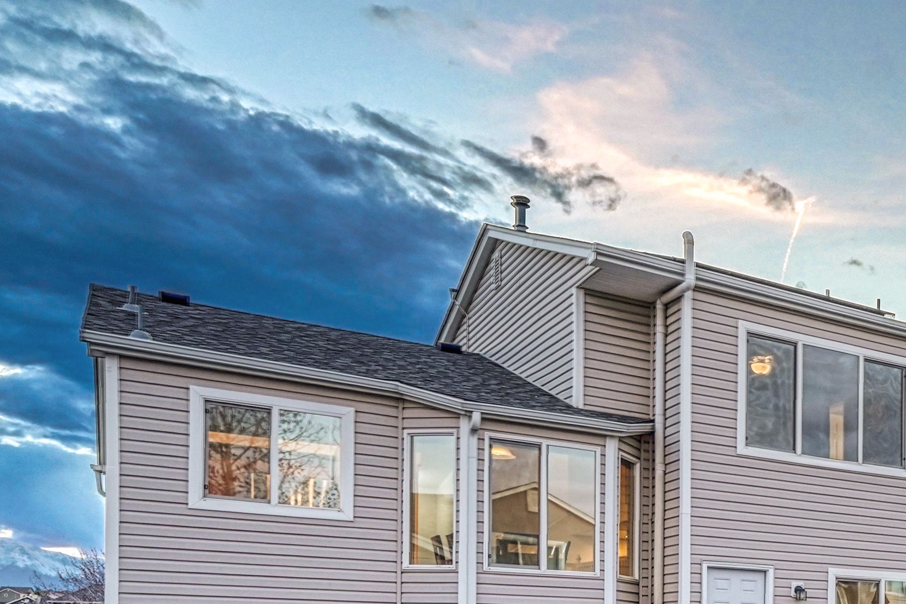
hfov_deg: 36.1
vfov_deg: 29.7
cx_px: 1101
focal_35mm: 41
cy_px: 650
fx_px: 1032
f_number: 8
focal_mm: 14
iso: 800
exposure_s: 1/10
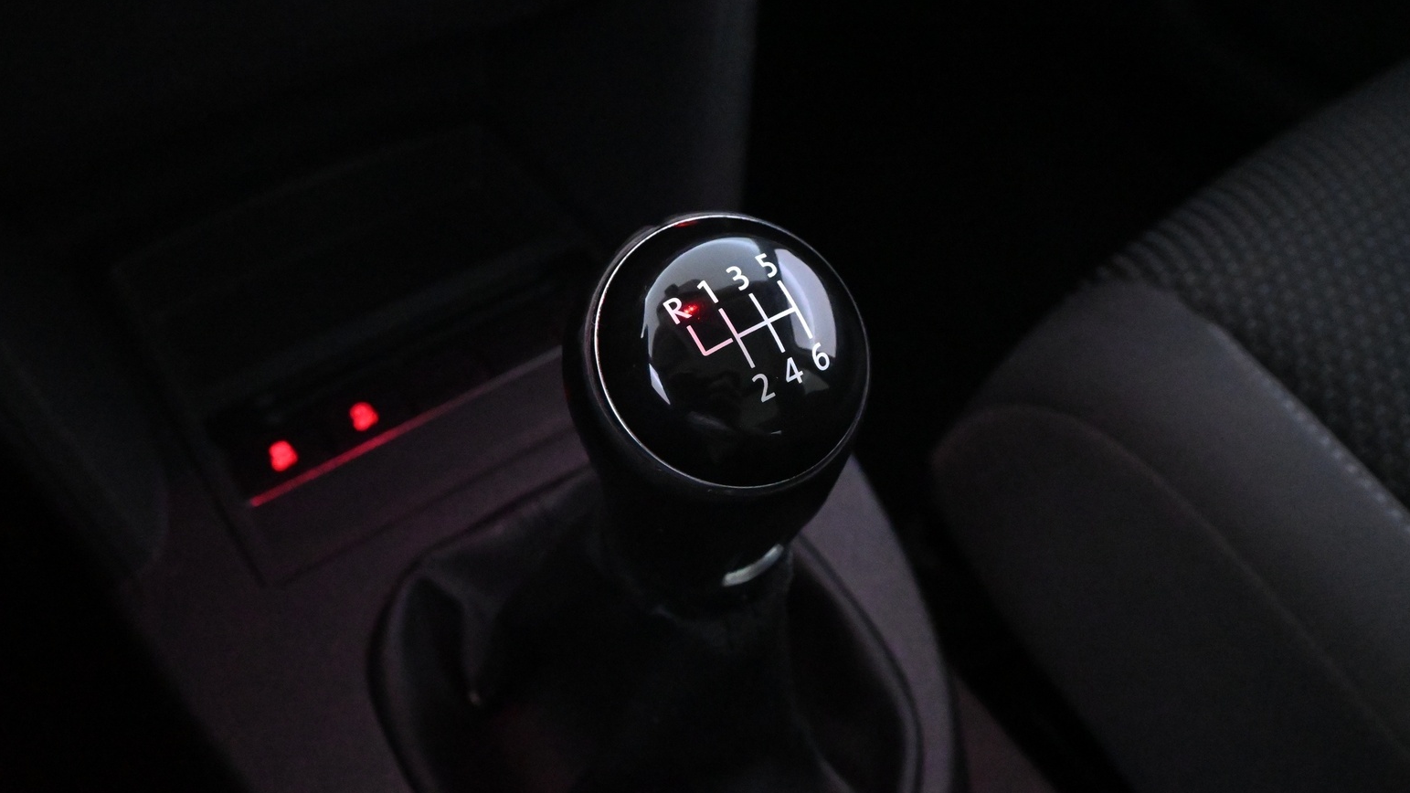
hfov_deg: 59.5
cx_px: 737
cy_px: 327
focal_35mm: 33
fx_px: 1234
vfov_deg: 35.5
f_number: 6.3
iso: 11400
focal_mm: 20
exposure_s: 1/30
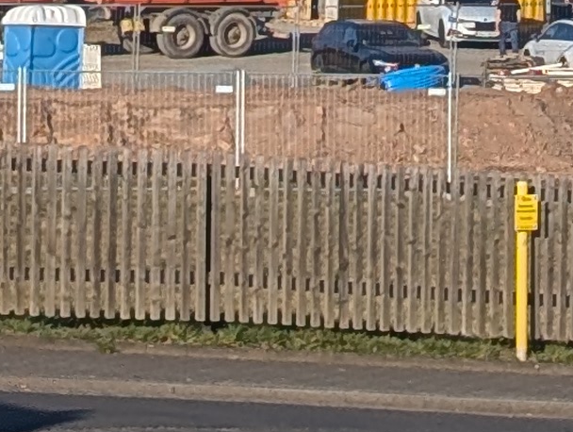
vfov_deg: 4.5
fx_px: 5455
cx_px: 618
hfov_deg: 6.0
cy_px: -454
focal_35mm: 329
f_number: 1.68
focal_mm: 6.9
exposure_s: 1/1233
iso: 19
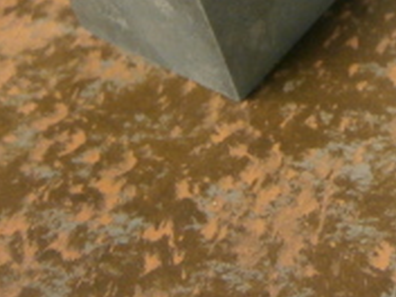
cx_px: 470
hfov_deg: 22.8
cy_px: -86
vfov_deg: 17.5
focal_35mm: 79
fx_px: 904
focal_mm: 4.7
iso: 400
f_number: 2.8
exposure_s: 1/60
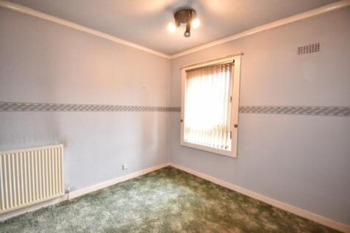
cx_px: 175
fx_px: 146
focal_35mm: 15
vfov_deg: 77.3
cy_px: 116
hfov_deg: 100.4
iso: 720
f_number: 4.5
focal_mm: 10
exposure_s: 1/60
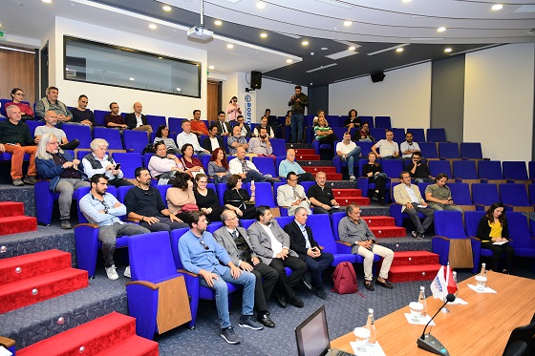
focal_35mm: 24
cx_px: 268
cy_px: 178
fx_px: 357
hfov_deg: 73.8
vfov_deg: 53.1
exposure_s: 1/125
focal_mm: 16
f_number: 2.8
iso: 1100
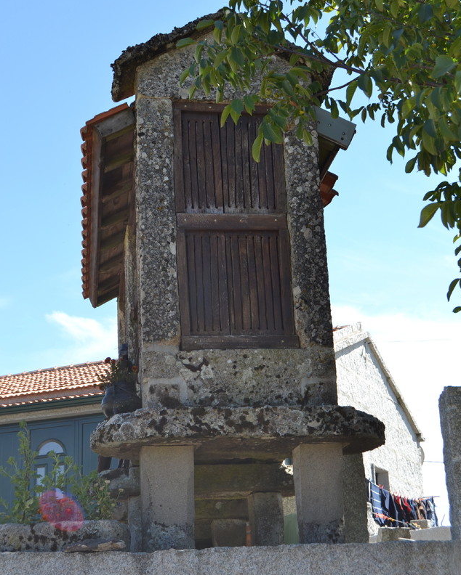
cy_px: 263
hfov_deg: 26.2
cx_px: 231
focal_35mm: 58
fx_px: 989
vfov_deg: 32.5
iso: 100
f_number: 6.3
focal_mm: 34
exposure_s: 1/160
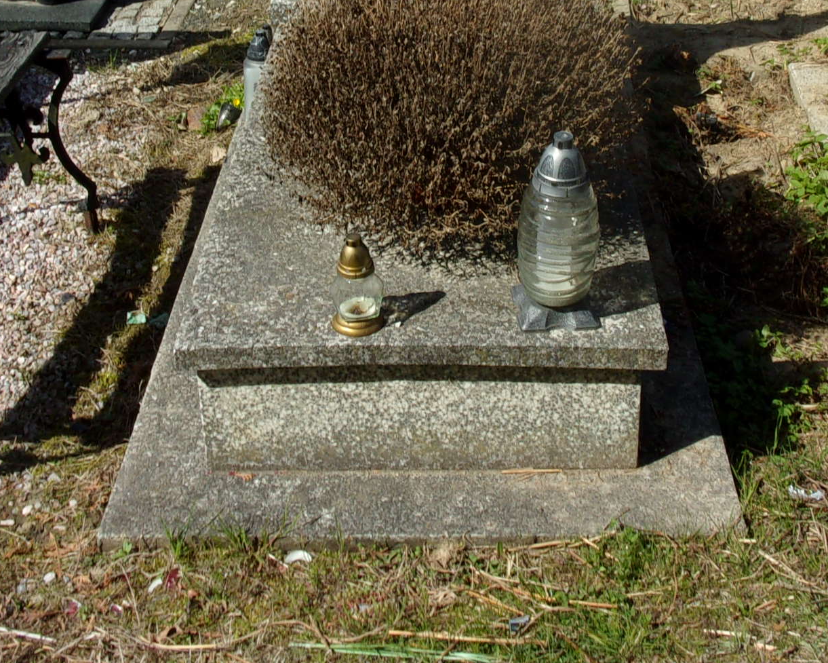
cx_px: 448
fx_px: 1421
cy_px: 118
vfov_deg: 25.7
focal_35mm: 58
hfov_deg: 32.5
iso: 80
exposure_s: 1/100
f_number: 10.8
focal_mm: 5.1
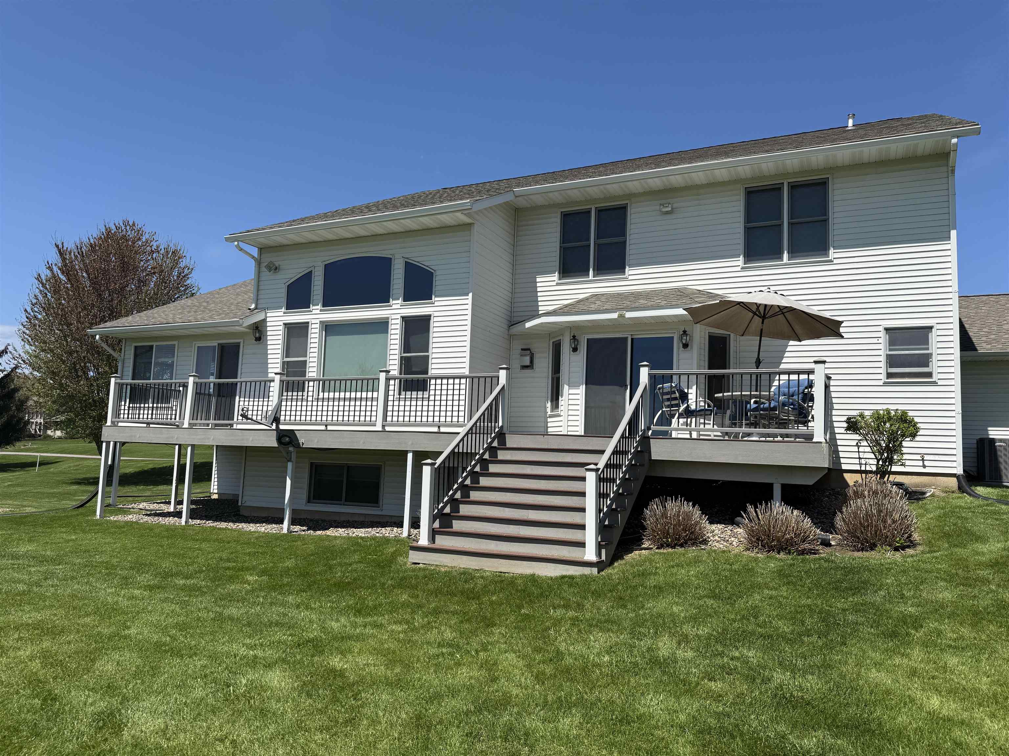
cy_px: 378
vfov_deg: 56.8
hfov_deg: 71.6
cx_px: 504
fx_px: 700
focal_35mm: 24
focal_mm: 6.76
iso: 80
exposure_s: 1/5714
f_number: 1.78
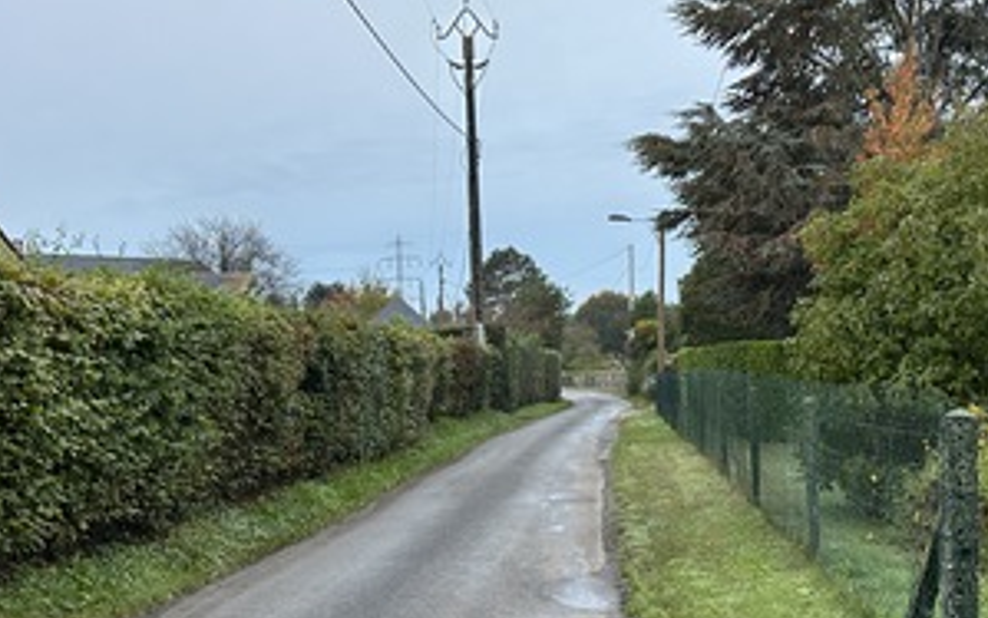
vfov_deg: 25.1
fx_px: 1373
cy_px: 443
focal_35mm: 51
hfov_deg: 39.2
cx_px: 631
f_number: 1.78
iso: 125
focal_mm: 6.86
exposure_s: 1/121
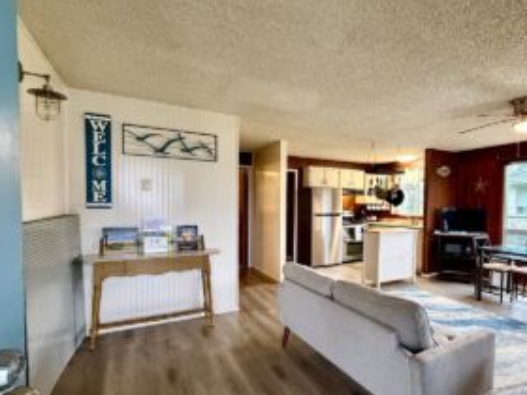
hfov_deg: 80.3
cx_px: 327
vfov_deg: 65.9
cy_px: 214
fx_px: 304
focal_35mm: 20
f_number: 2.2
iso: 500
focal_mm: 2.22
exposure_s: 1/60
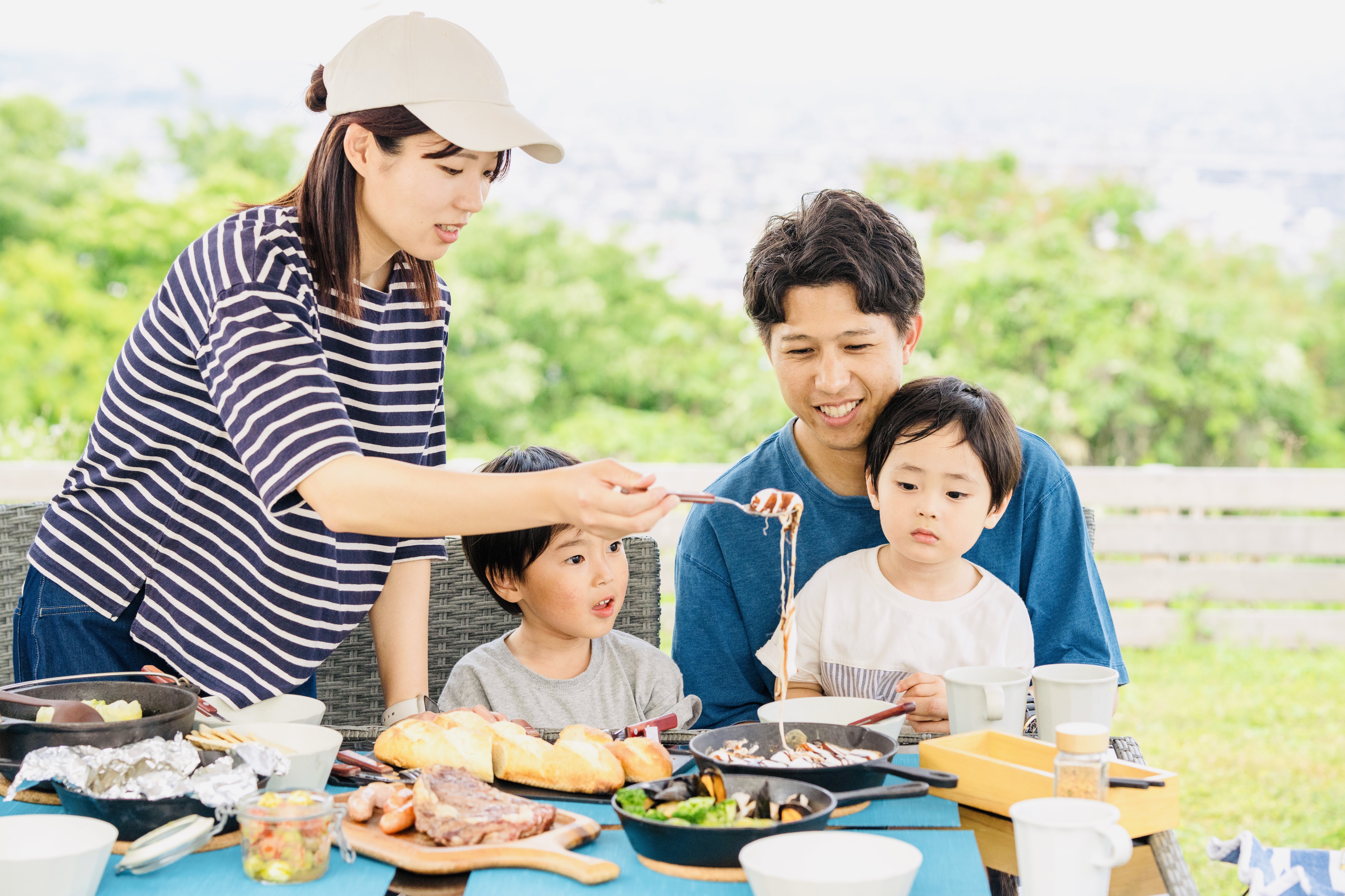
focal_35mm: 85
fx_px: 3175
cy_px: 448
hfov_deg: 23.9
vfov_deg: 16.1
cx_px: 672
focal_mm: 85
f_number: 4
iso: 1600
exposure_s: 1/250
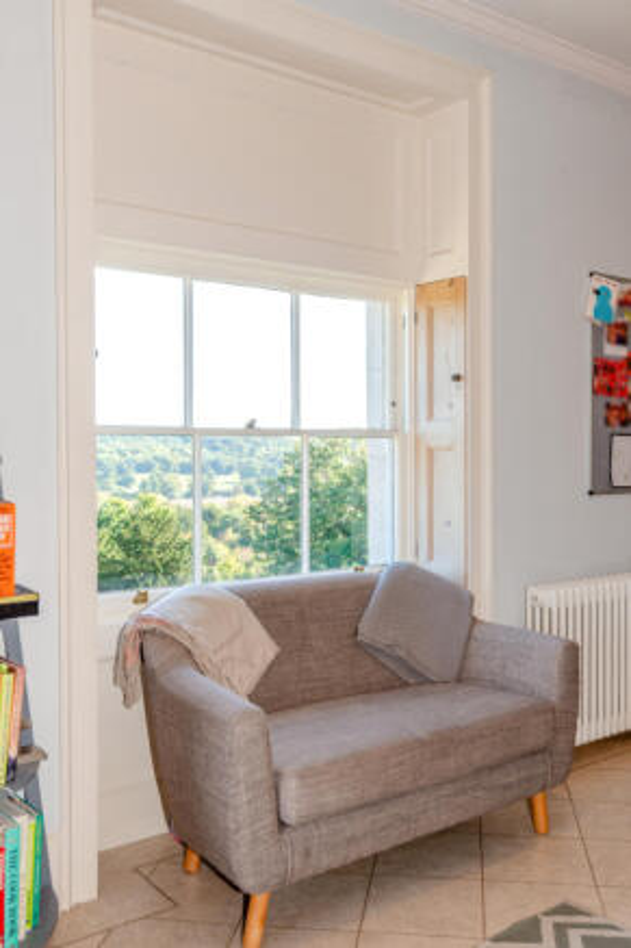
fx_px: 921
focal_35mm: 35
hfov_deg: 37.8
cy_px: 474
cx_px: 316
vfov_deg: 54.5
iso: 250
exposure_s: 1/80
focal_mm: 35
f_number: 6.3
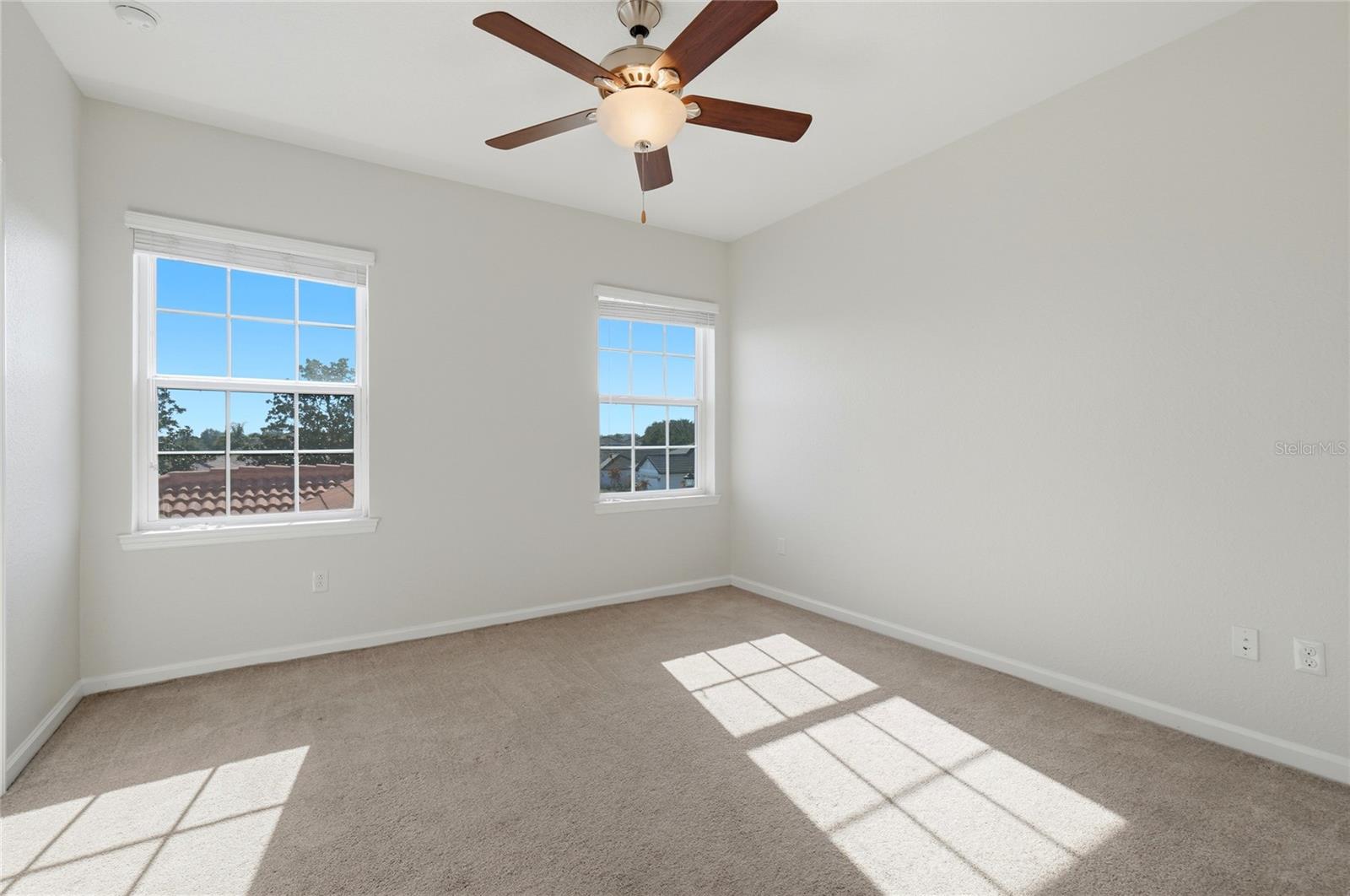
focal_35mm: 15
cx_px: 675
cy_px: 448
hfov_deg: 100.5
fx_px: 562
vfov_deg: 77.2
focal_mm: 10
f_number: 7.1
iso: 100
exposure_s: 1/400
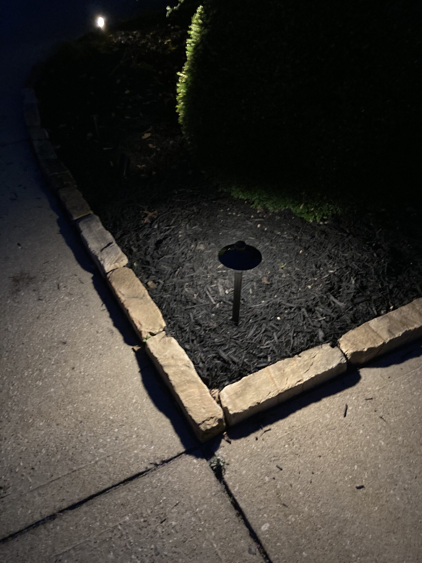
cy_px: 282
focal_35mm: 28
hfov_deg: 49.7
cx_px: 211
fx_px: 455
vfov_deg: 63.4
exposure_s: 1/17
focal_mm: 3.99
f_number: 1.8
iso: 640
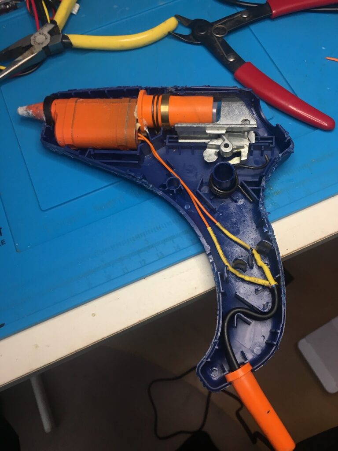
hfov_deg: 48.2
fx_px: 378
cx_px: 169
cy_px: 226
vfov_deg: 61.7
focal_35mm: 29
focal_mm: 4.15
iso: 32
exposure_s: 1/33
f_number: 2.2
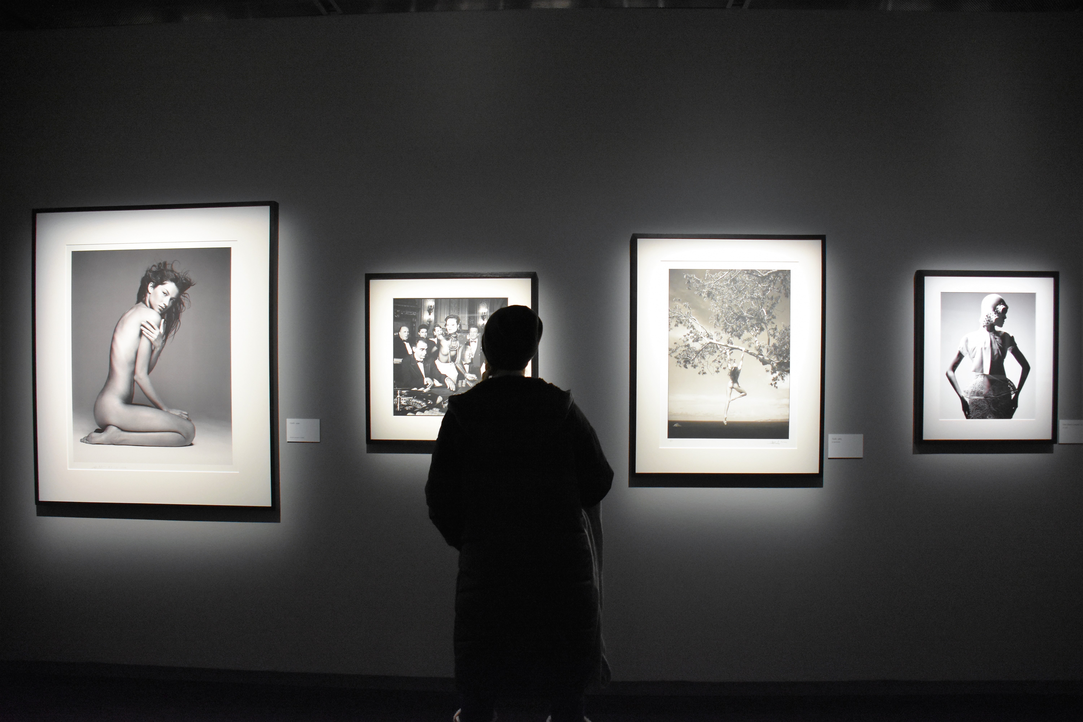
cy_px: 361
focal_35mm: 27
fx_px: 812
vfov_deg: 47.9
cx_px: 542
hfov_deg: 67.4
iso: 2500
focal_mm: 18
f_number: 4
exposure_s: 1/60
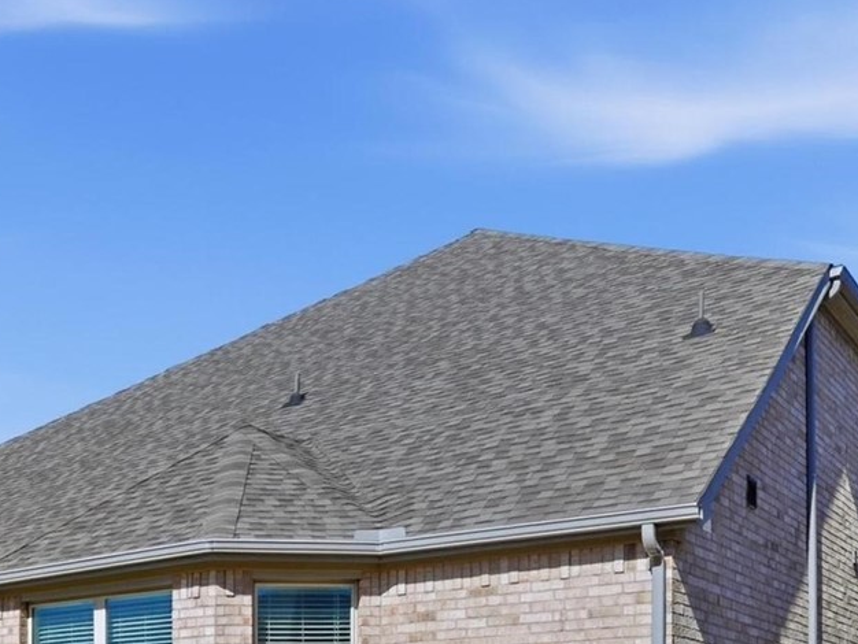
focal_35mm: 50
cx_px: 86
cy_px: 764
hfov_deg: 35.9
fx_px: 1240
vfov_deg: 26.1
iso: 400
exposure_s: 1/8000
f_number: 9
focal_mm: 15
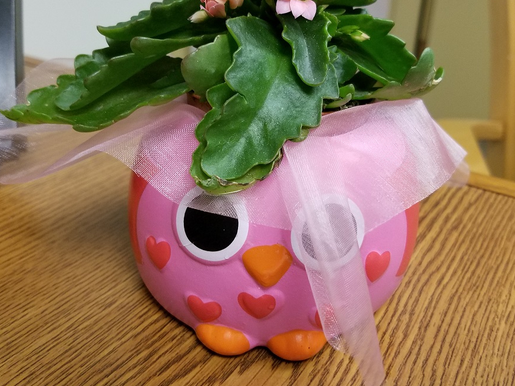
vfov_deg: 39.3
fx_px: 536
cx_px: 278
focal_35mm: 36
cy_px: 138
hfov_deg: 51.3
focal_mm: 4.2
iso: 160
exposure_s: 1/60
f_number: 1.7
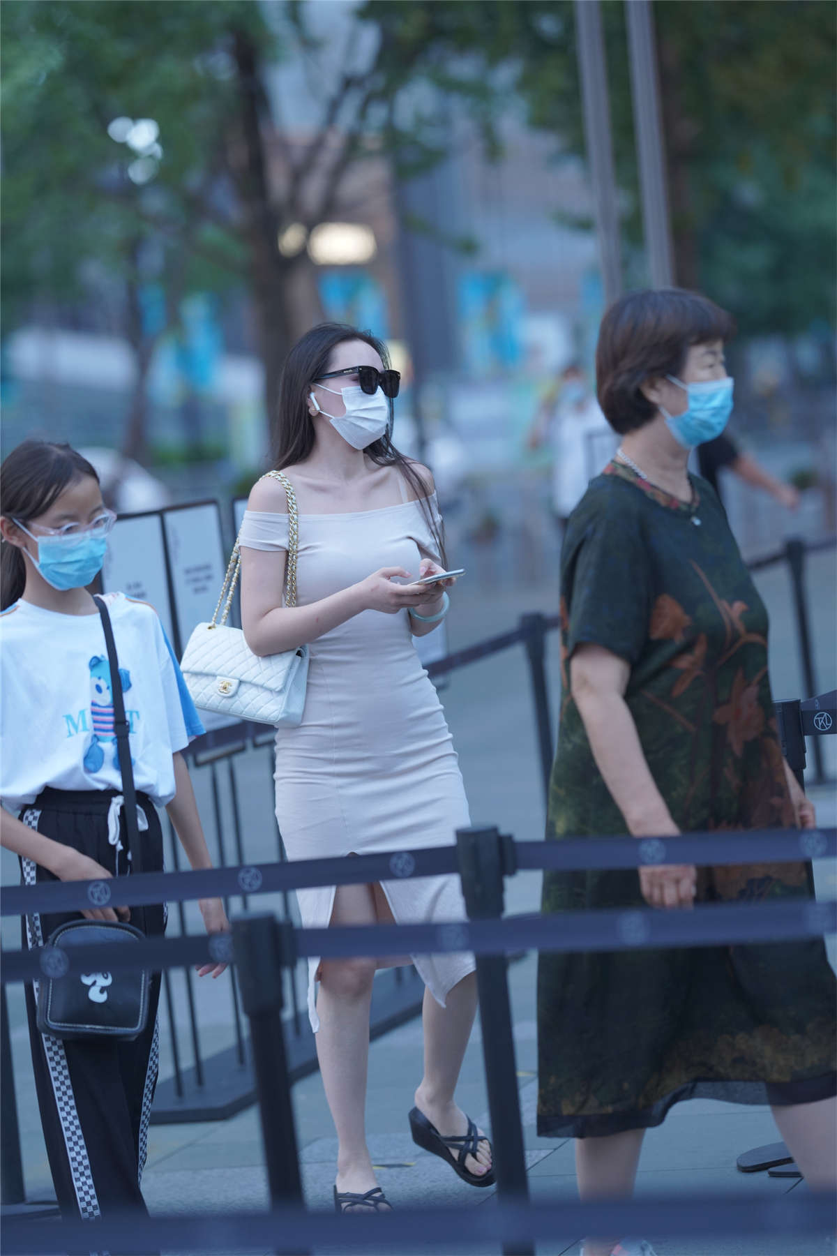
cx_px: 418
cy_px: 628
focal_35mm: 135
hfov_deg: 10.2
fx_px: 4708
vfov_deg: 15.2
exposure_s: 1/250
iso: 640
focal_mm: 135
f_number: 2.2
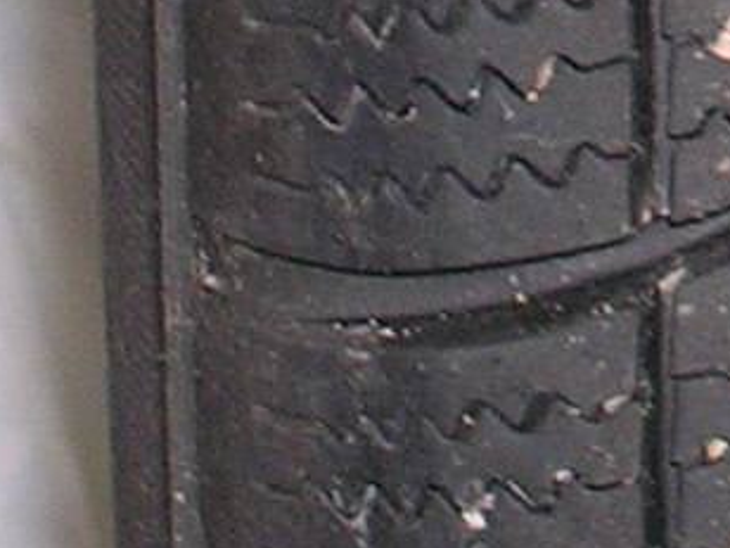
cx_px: 1202
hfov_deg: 3.9
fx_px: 10650
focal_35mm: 505
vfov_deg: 2.9
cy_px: -1034
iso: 65
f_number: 3.9
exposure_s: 1/60.1
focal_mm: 11.5
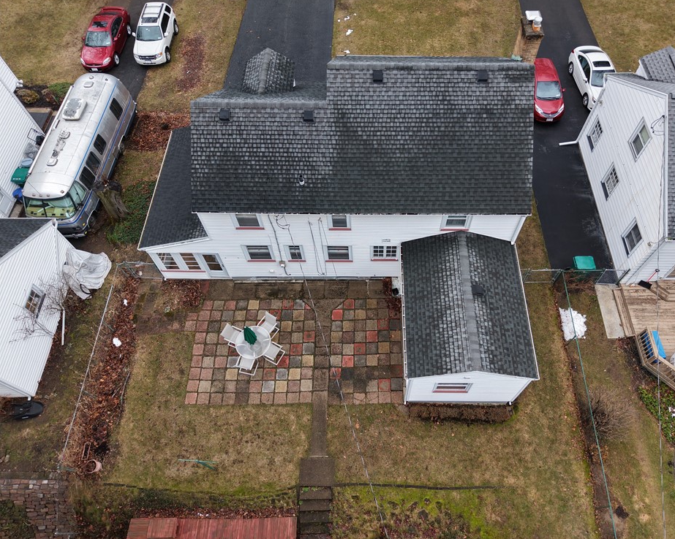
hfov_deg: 65.9
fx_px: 519
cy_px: 261
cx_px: 373
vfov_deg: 54.9
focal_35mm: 26
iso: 100
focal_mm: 8.67
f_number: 1.8
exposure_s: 1/80
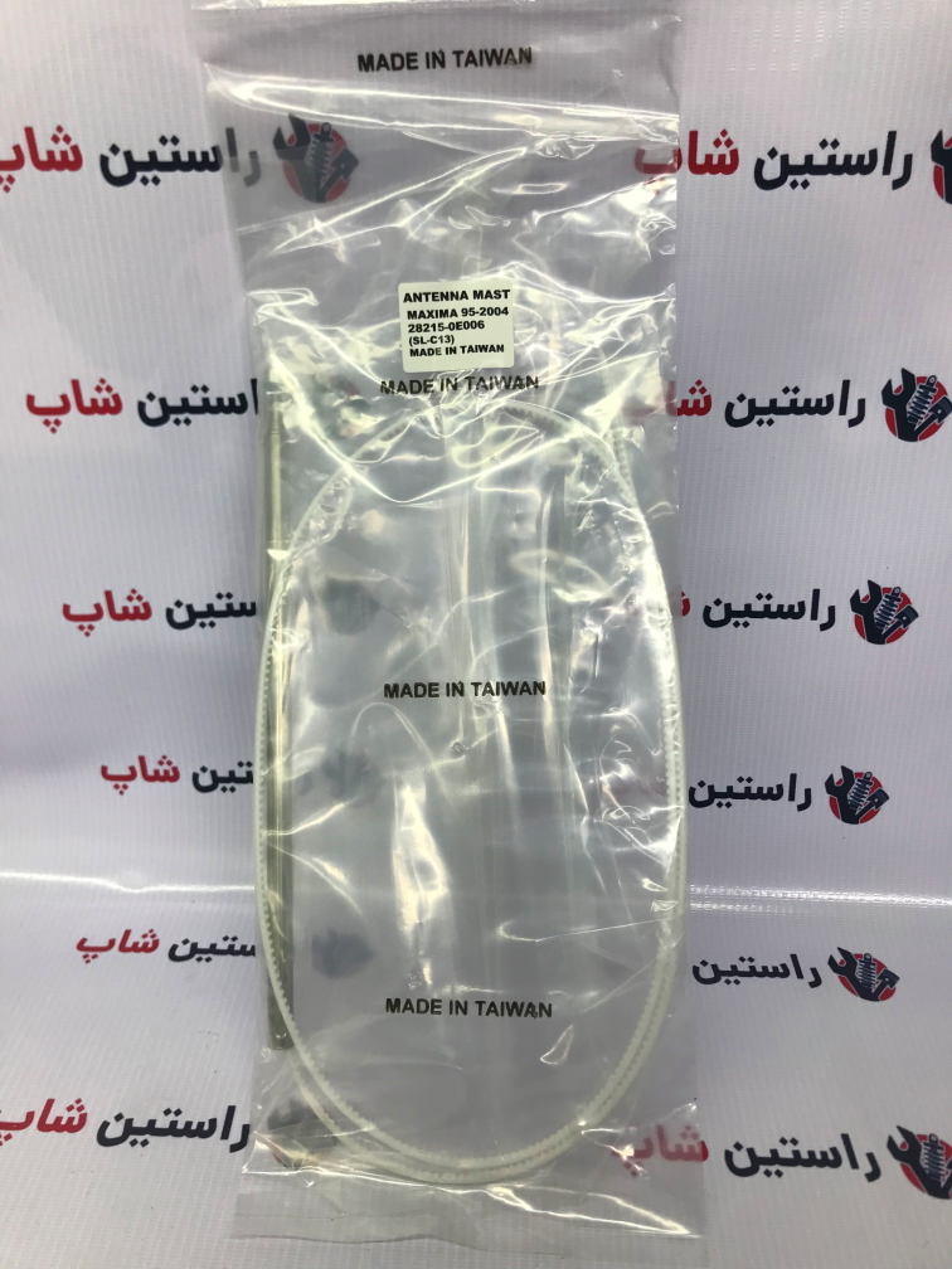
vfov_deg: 63.4
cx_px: 476
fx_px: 1027
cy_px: 634
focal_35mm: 28
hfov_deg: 49.7
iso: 32
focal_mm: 3.99
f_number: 1.8
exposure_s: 1/100
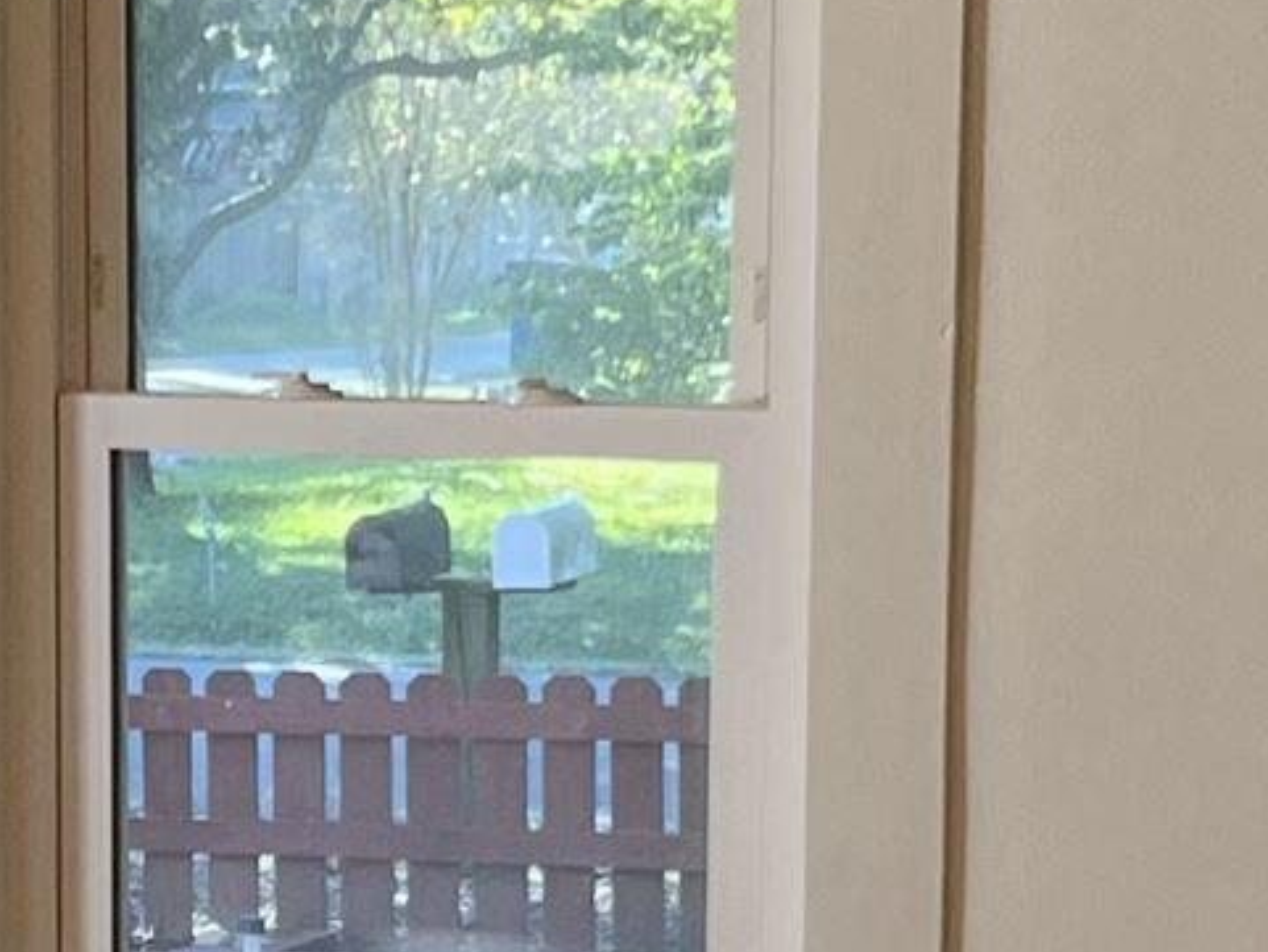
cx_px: 535
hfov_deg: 11.9
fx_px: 6082
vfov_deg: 8.9
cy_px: 1015
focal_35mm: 166
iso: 80
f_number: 1.5
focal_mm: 5.7
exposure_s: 1/120
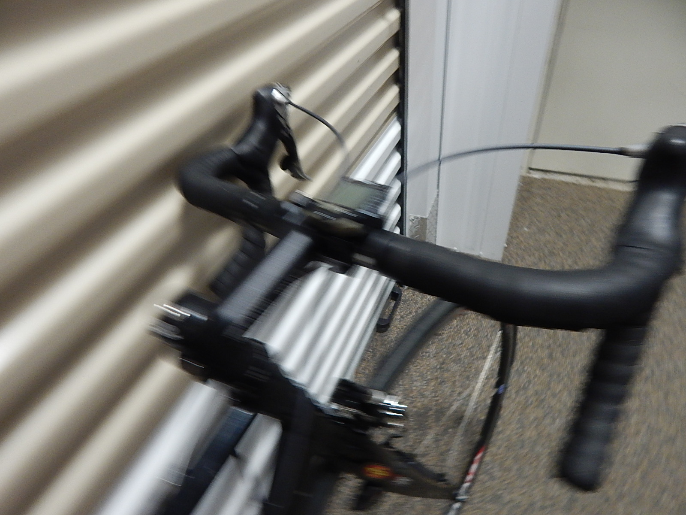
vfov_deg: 61.1
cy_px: 258
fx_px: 436
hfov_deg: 76.4
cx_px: 343
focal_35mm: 22
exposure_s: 1/30
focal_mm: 4
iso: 280
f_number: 3
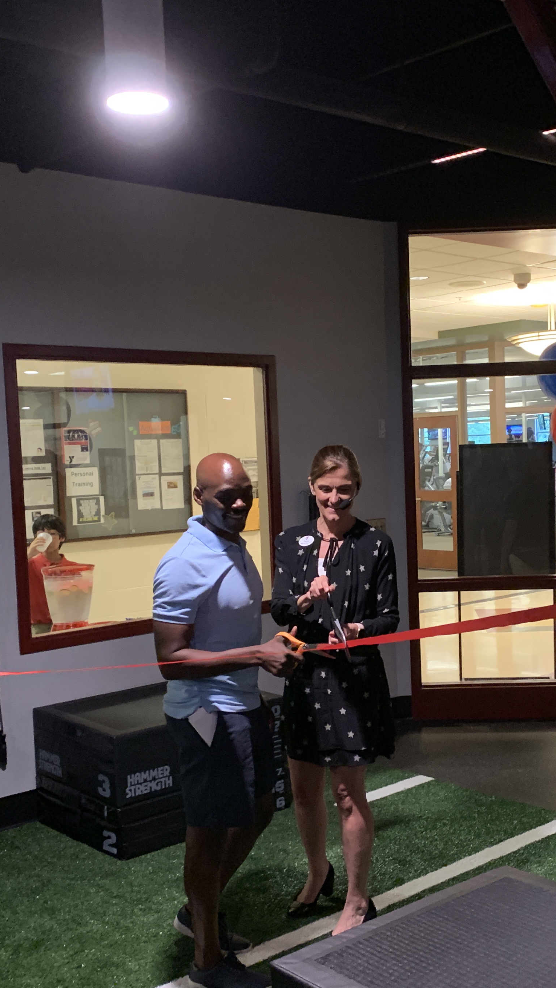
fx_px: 1100
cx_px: 359
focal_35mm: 42
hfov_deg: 28.2
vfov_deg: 48.3
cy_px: 523
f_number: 1.8
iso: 250
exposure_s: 1/40
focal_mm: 4.25
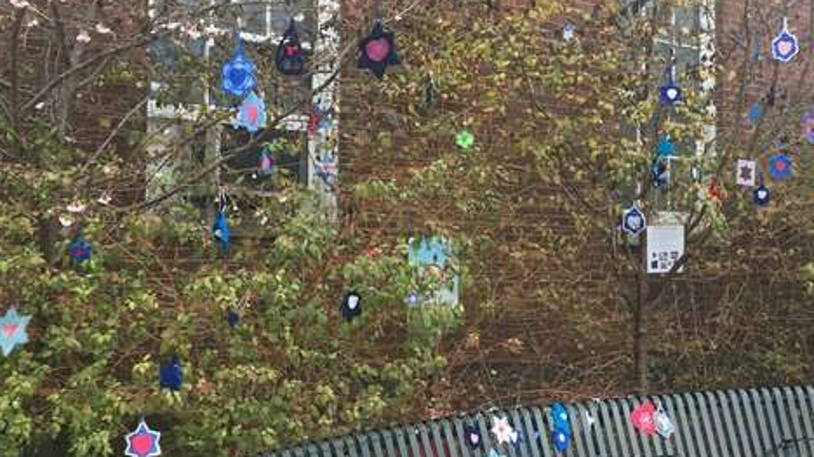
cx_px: 480
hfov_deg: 38.4
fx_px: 1165
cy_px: 193
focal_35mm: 54
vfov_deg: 22.2
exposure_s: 1/40
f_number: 2.2
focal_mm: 4.15
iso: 25
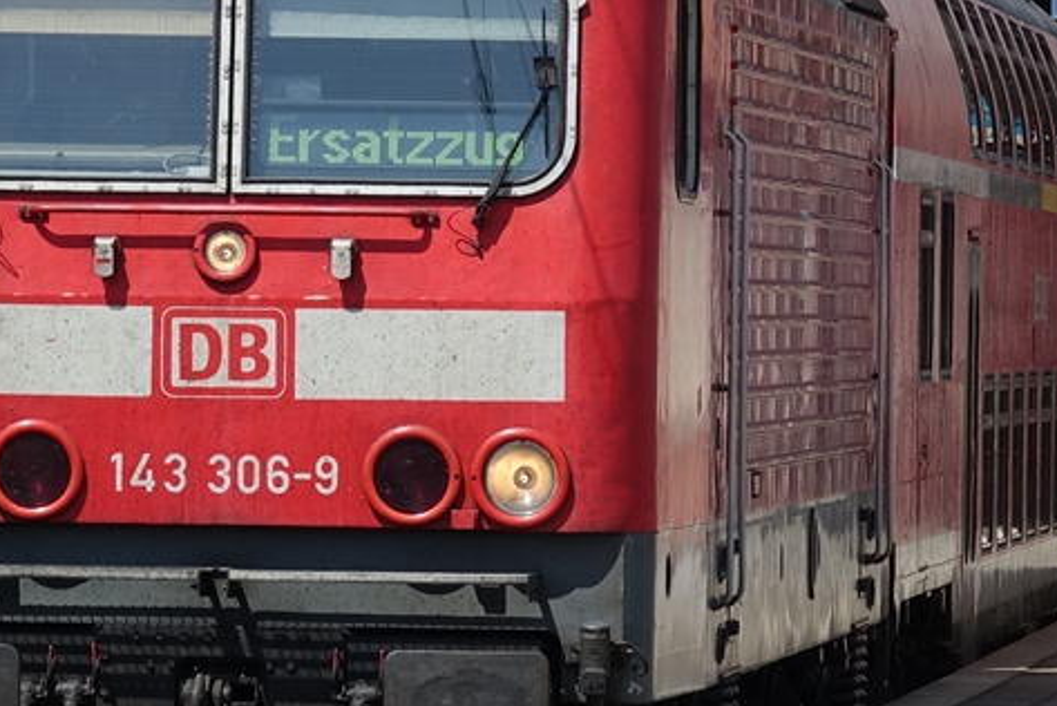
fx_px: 11839
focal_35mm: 403
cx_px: 210
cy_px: 230
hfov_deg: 5.1
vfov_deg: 3.4
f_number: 9
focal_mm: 58.29
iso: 100
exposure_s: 1/200
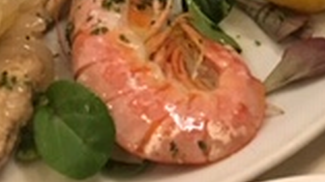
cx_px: 277
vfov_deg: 8.8
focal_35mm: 129
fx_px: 1111
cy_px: -192
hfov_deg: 16.5
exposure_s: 1/33
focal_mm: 4.15
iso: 200
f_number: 2.2
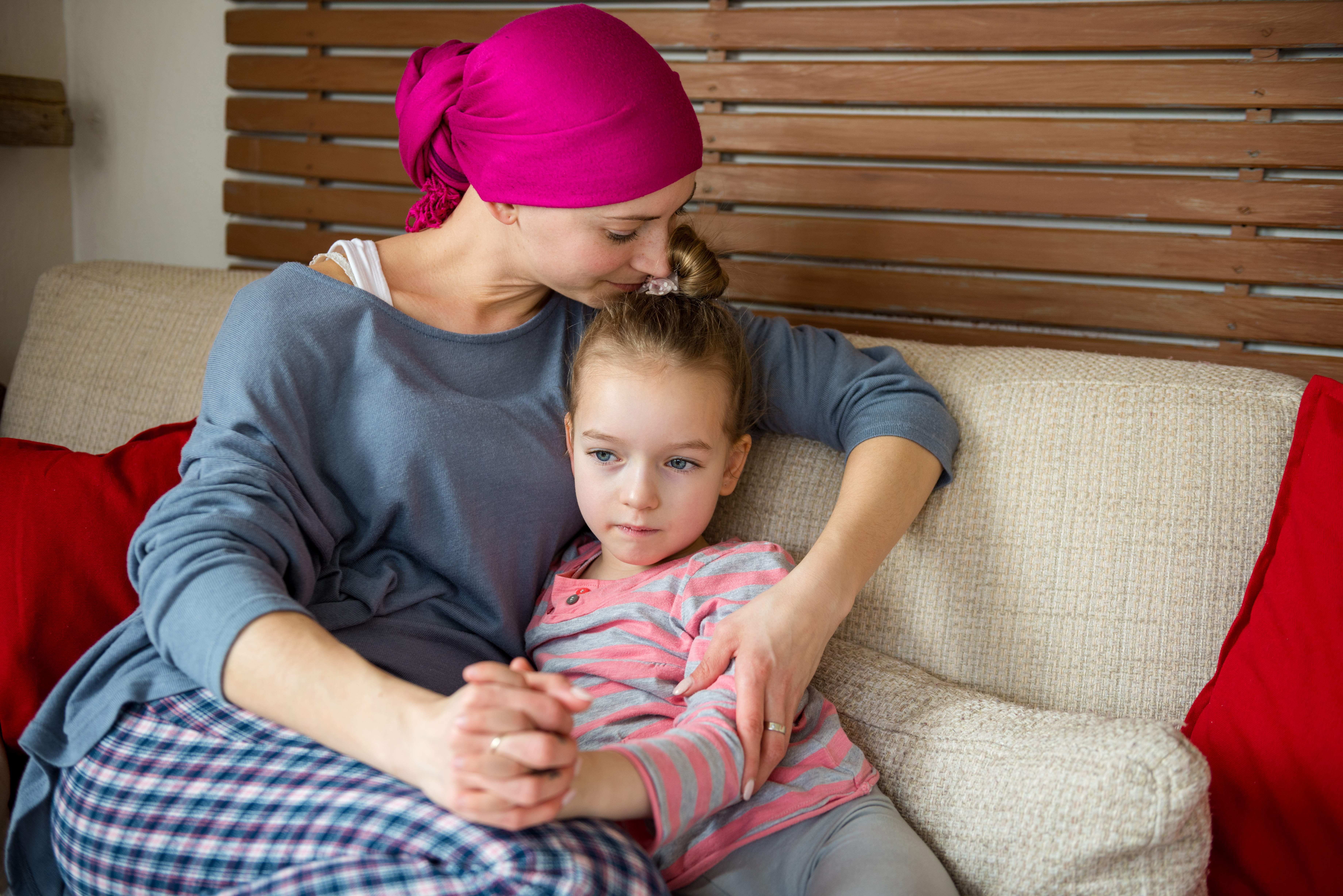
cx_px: 672
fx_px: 1493
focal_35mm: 40
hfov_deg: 48.4
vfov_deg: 33.4
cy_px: 448
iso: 200
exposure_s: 1/80
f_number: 3.2
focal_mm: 40
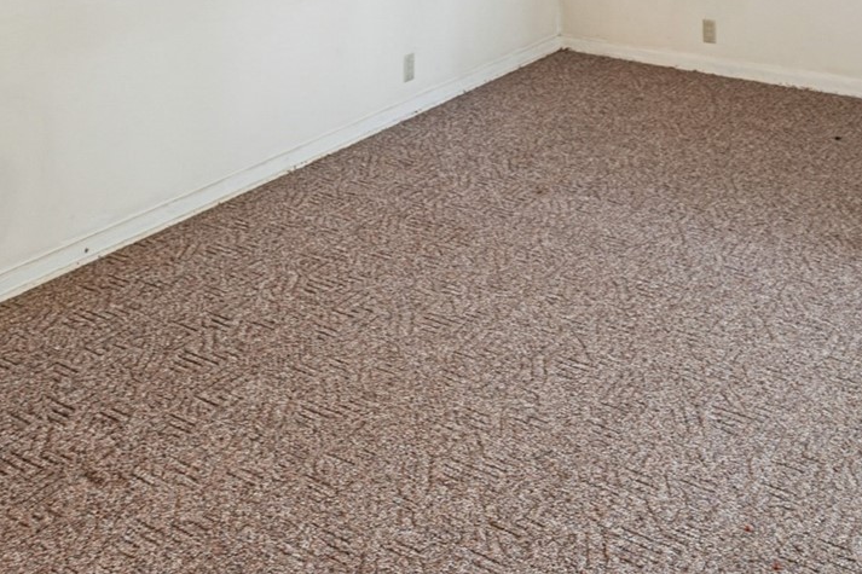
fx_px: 957
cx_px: 602
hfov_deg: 47.3
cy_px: -152
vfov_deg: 28.2
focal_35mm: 40
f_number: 2.8
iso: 400
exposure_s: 1/13
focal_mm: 14
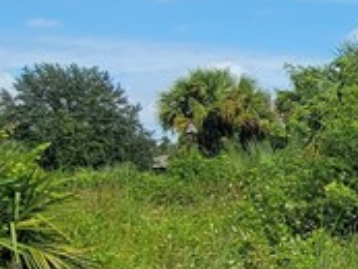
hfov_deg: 20.2
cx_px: 594
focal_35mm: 77
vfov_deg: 19.0
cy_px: 201
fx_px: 797
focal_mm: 2.2
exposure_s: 1/1546
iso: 50
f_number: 2.2
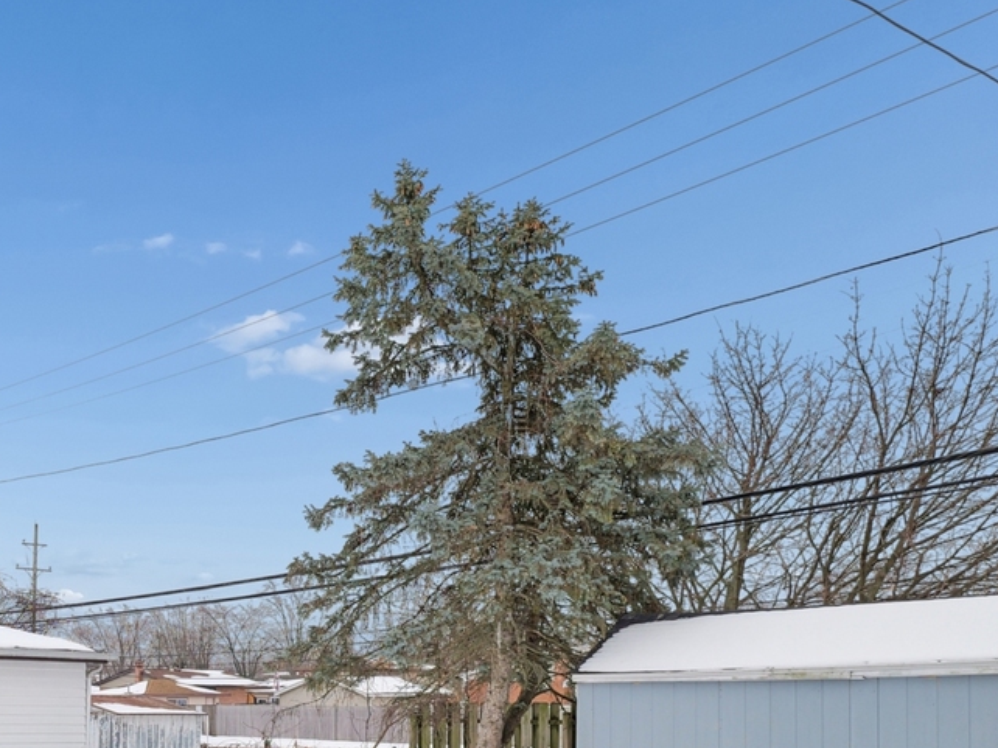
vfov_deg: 38.5
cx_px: -7
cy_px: 690
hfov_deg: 45.3
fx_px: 980
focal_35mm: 34
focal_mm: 14
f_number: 2.8
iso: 100
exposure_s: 1/640
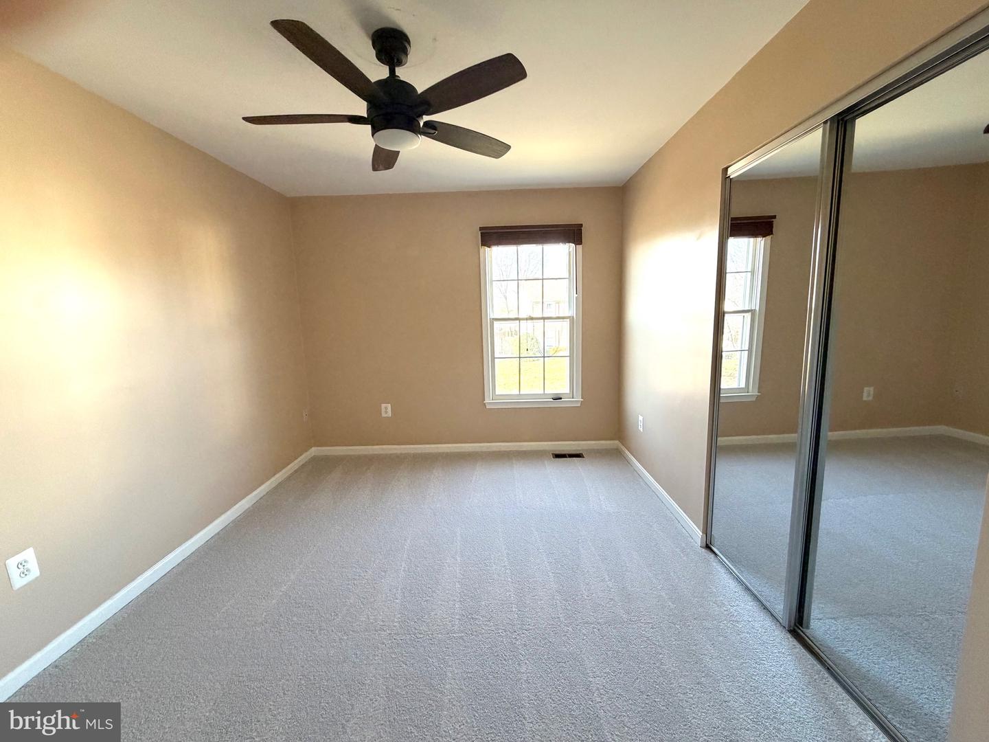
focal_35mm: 14
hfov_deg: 102.1
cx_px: 494
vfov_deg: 85.7
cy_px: 371
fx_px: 400
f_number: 2.2
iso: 320
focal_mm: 2.22
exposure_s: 1/119
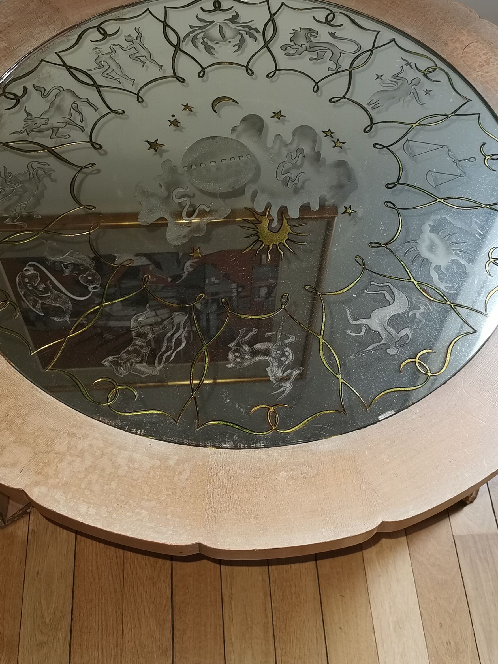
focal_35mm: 42
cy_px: 285
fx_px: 806
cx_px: 247
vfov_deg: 44.7
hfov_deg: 34.4
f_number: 1.6
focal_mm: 5.56
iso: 160
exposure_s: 1/50
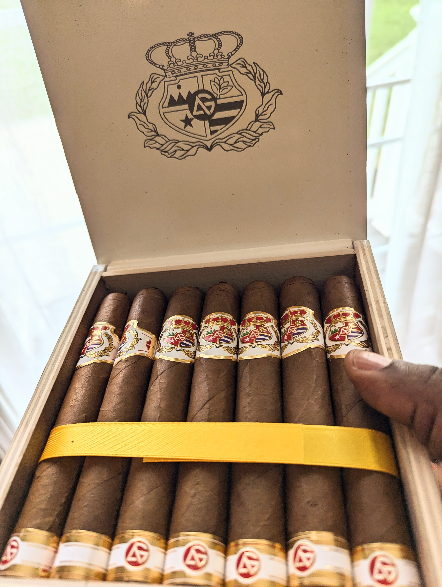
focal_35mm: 24
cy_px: 294
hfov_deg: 56.9
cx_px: 221
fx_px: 408
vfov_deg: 71.5
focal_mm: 6.81
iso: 45
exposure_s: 1/264
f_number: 1.85
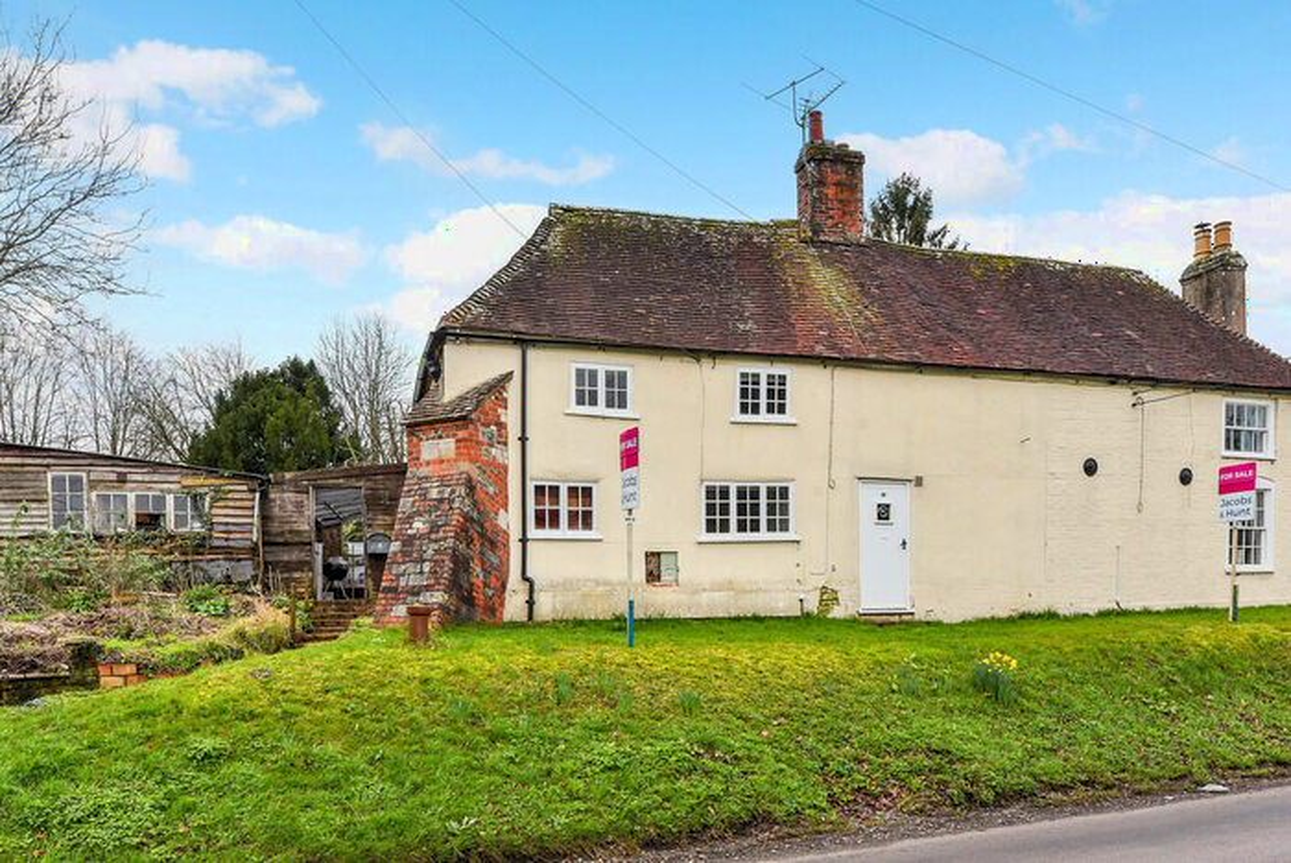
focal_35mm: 22
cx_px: 646
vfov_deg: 57.3
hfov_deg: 78.5
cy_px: 432
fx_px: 790
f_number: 9
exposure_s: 1/200
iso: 250
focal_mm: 22
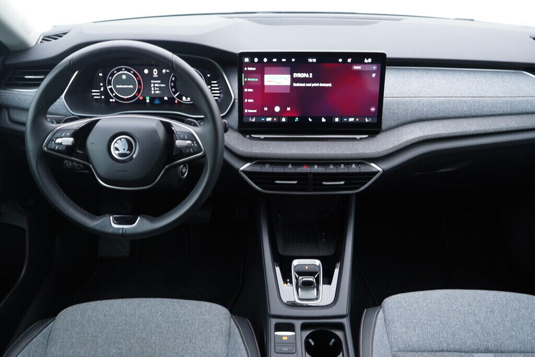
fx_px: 535
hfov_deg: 53.1
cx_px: 268
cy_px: 178
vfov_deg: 36.9
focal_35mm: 36
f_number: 2.8
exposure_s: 1/40
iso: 320
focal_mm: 24
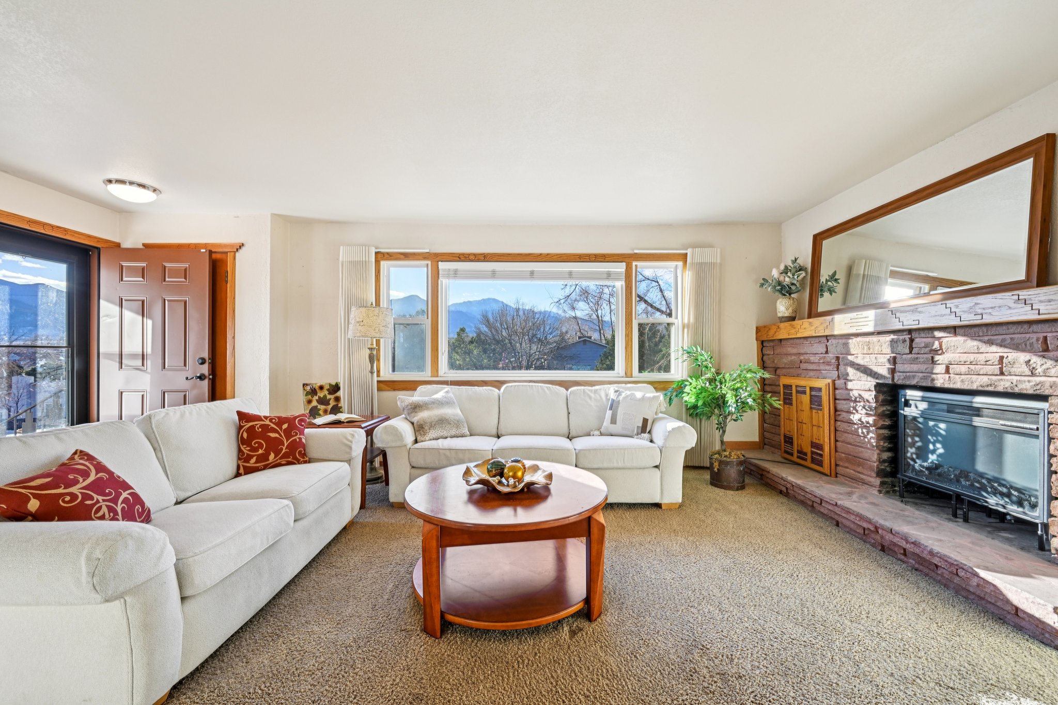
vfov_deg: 81.2
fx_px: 411
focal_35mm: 14
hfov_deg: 104.3
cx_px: 529
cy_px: 352
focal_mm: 14
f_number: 11
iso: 160
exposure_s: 1/15
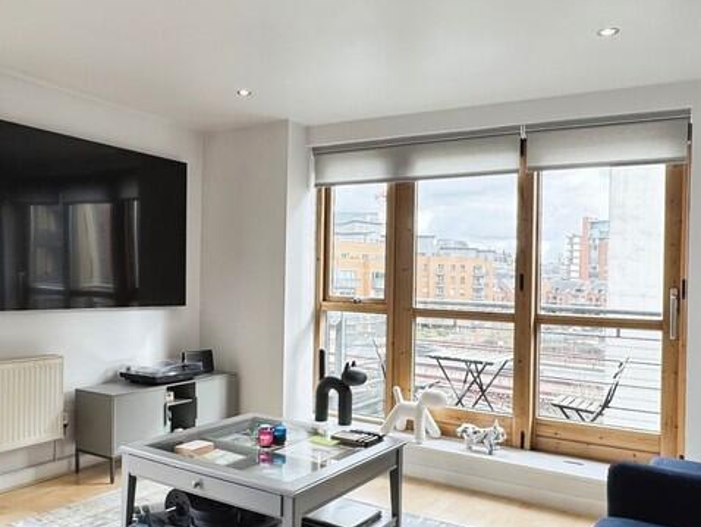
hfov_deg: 59.6
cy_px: 394
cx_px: 293
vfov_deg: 45.3
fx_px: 608
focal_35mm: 30
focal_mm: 2.22
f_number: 2.2
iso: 40
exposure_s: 1/100
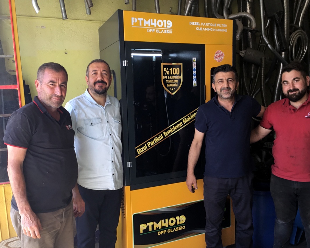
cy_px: 142
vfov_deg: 36.4
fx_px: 376
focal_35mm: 41
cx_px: 147
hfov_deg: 44.8
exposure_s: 1/50
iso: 25
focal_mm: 3.3
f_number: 2.4
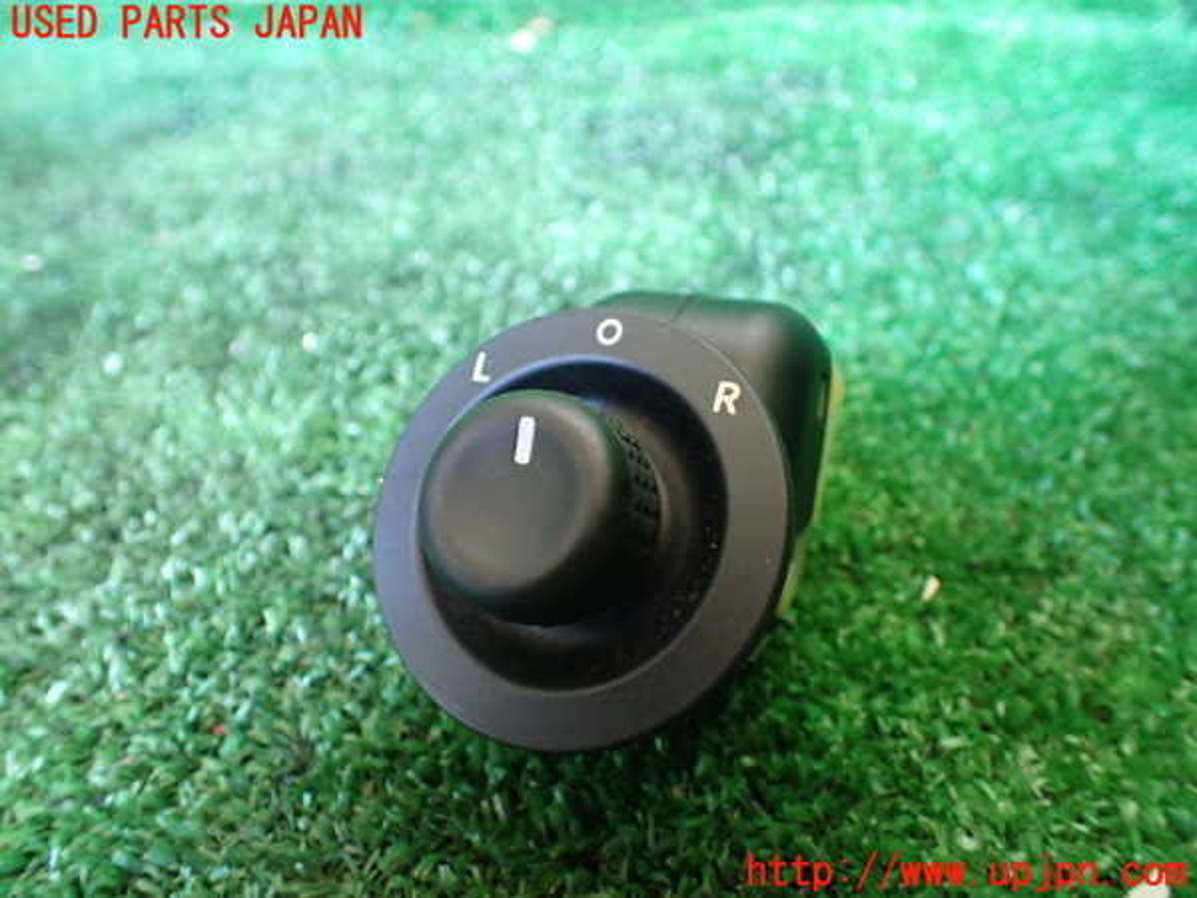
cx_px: 598
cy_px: 449
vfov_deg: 46.8
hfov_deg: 60.0
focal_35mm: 30
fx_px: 1037
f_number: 2.3
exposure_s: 1/40
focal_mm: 5.4
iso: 800
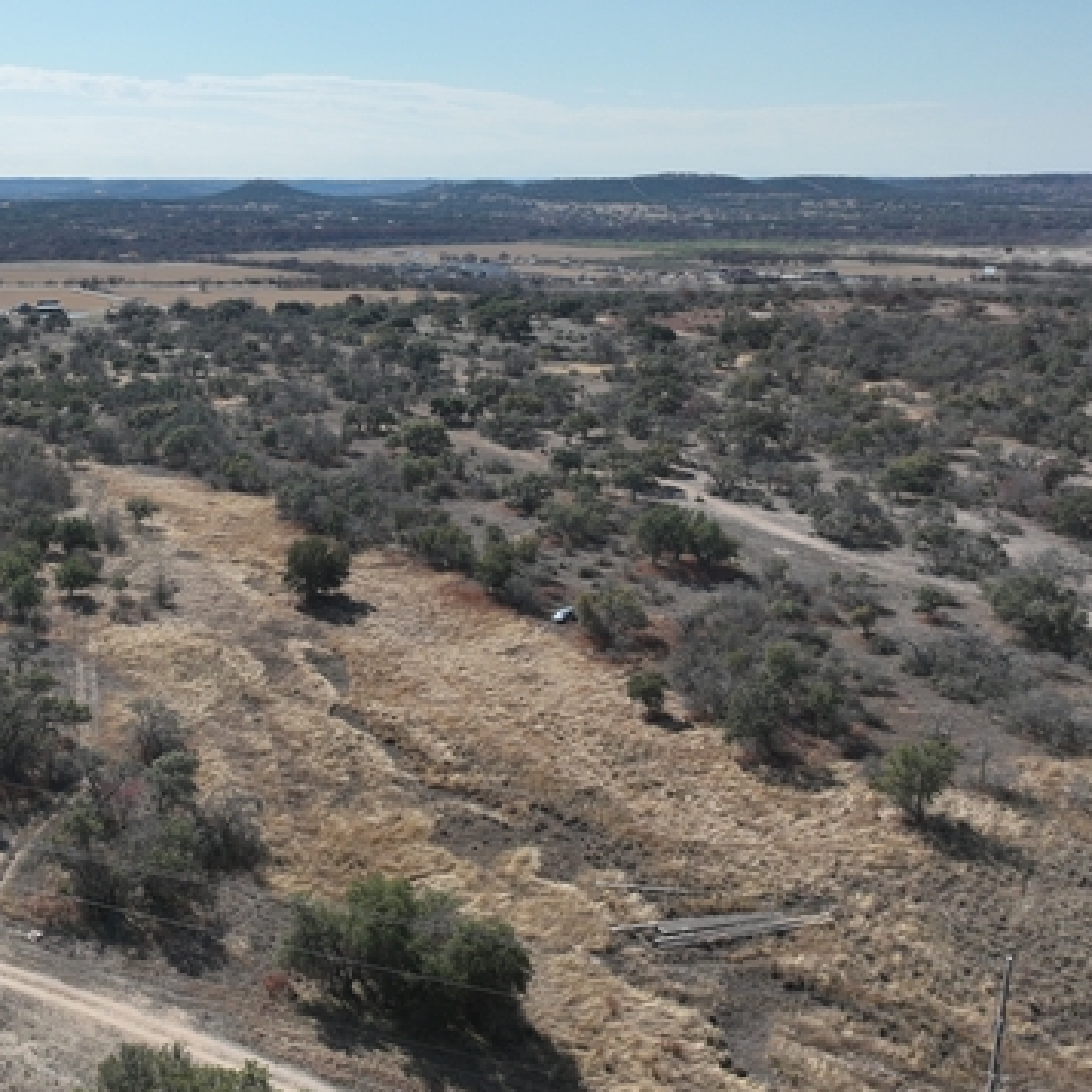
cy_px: 496
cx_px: 223
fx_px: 1356
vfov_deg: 43.8
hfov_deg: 42.0
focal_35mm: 38
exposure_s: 1/640
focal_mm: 12.29
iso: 300
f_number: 2.8
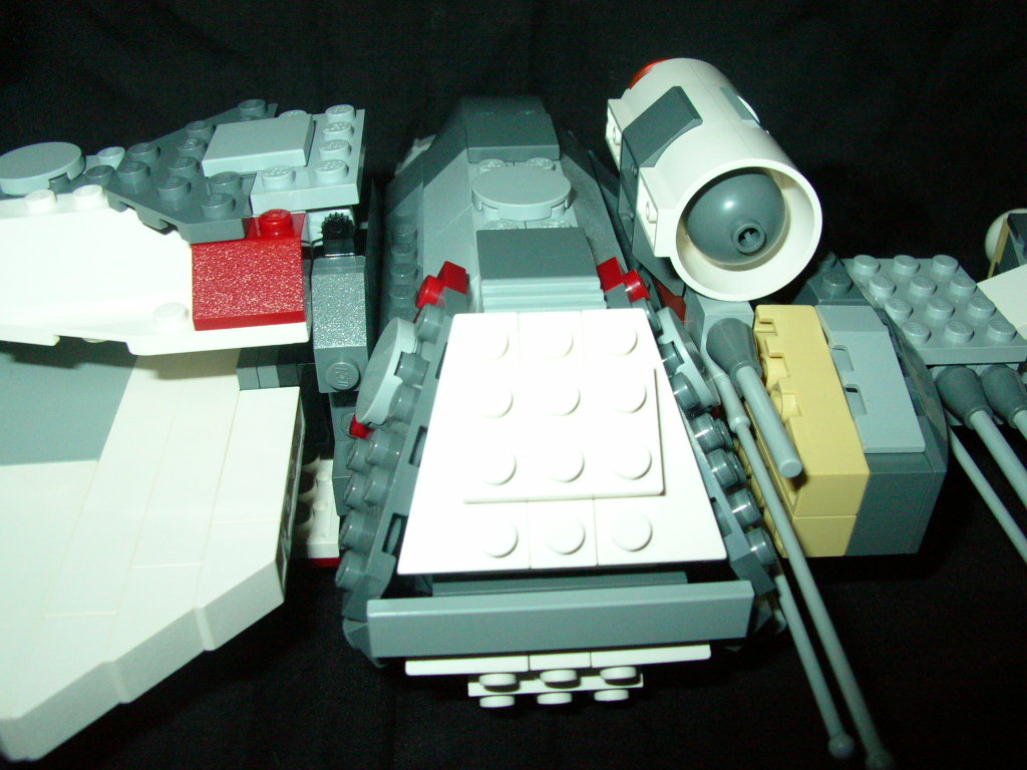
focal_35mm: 36
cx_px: 514
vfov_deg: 39.7
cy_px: 385
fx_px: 1068
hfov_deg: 51.4
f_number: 3.7
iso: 200
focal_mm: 6
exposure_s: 1/60.1
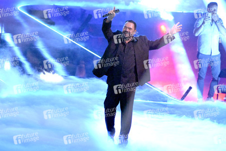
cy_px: 76
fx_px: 3137
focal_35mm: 500
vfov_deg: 2.7
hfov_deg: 4.1
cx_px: 113
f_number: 5.6
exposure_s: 1/400
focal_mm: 500
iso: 16000
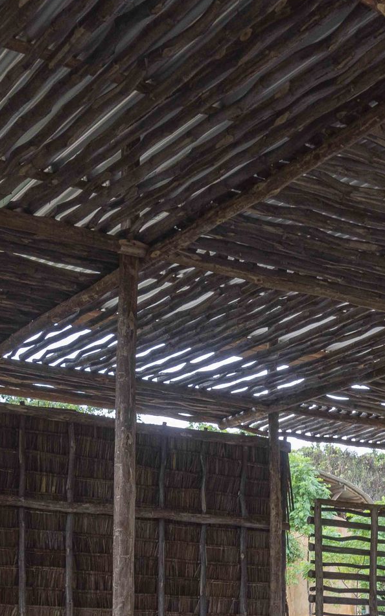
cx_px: 232
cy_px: 412
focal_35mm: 60
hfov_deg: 21.6
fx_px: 1008
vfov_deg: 33.7
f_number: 5
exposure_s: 1/30
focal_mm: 10.4
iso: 100
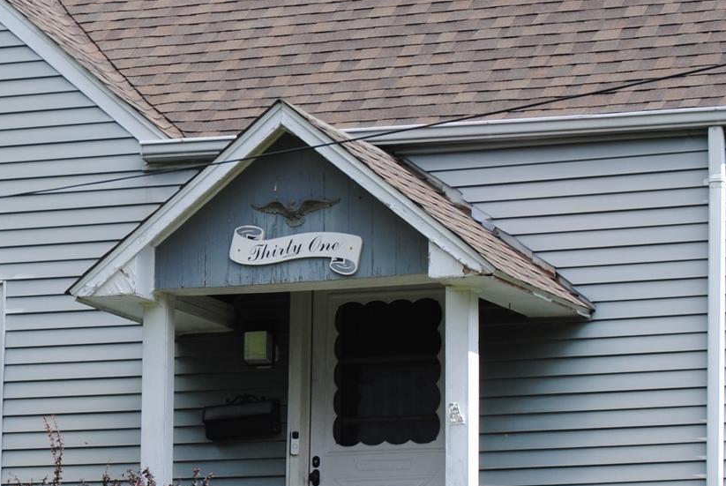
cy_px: 285
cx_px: 22
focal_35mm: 205
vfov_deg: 6.7
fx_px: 4144
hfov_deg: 9.9
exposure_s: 1/250
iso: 100
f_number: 8
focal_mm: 55
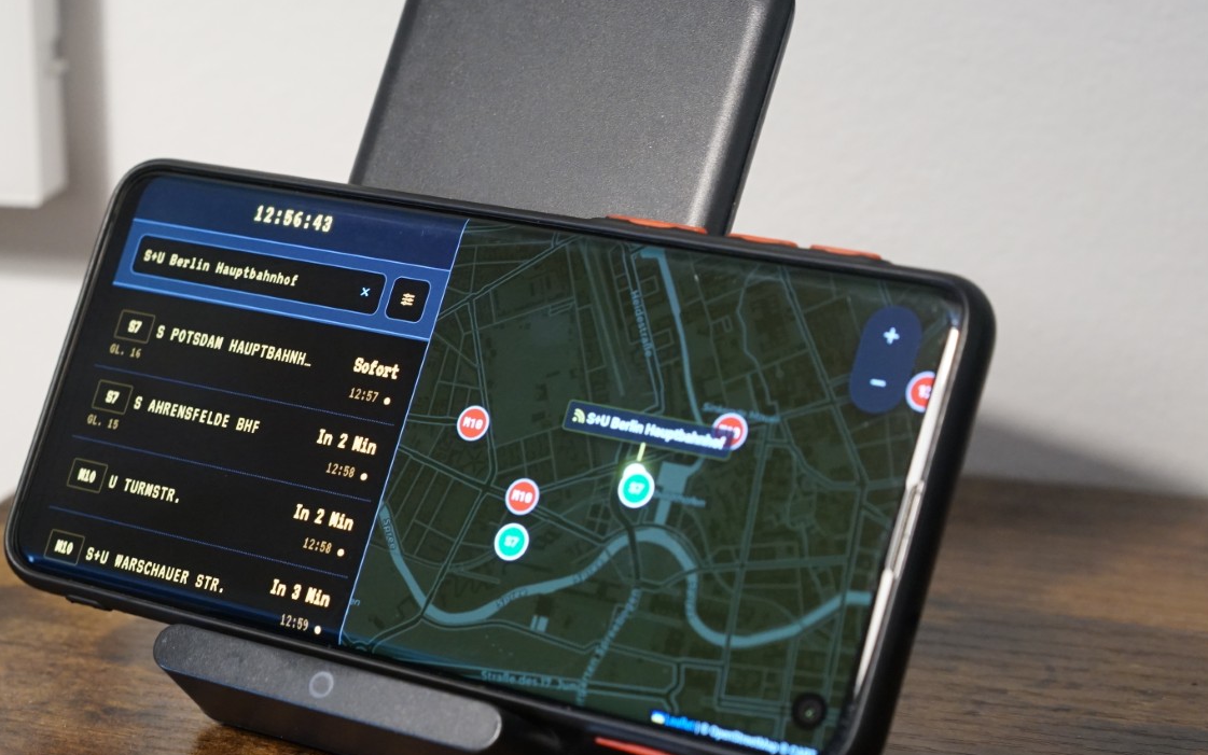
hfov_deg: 25.4
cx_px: 388
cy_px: 438
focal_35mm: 81
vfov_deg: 16.1
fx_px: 2667
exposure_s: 1/25
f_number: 6.3
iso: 2000
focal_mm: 55
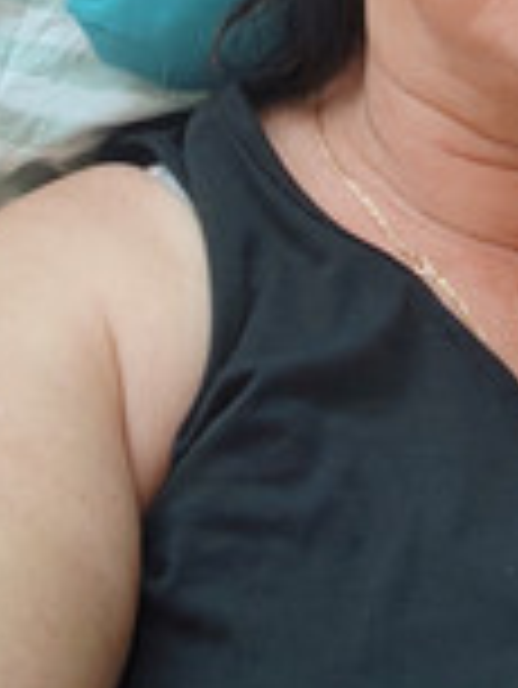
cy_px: -360
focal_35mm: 75
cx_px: 493
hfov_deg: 19.2
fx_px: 1494
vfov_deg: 21.5
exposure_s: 1/20
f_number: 2.4
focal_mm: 2.66
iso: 4000
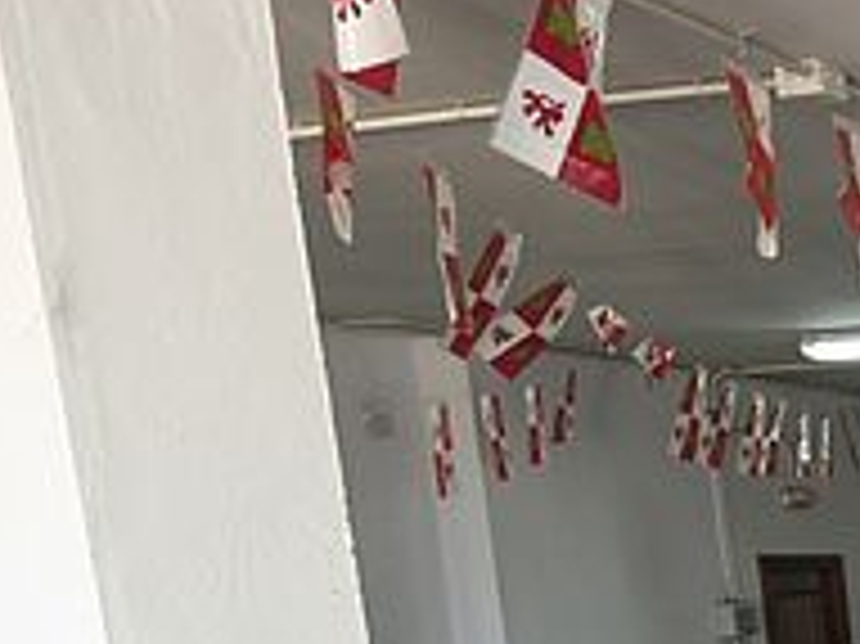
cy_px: 1076
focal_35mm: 77
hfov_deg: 20.6
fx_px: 1912
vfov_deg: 16.6
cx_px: 1378
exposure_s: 1/80
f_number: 4.5
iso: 800
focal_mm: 12
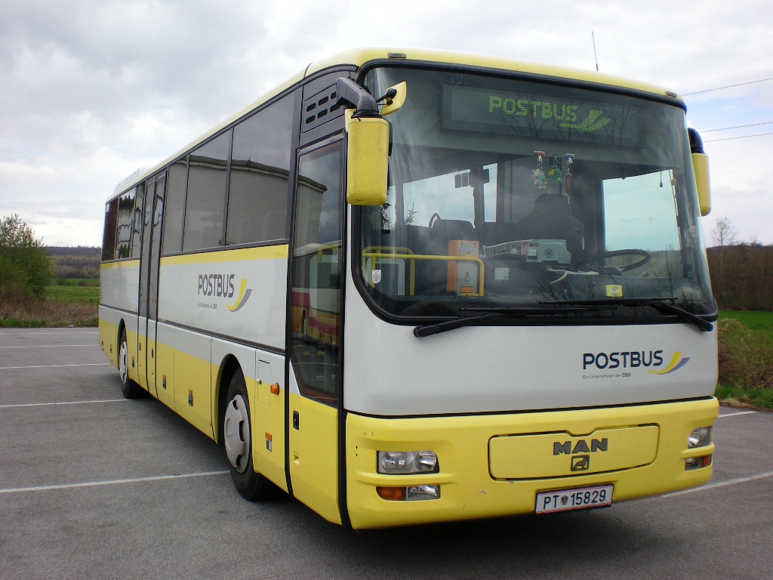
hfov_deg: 49.0
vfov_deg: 37.7
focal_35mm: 38
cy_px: 290
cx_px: 386
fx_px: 849
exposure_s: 1/233
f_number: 4.6
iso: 50
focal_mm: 6.3
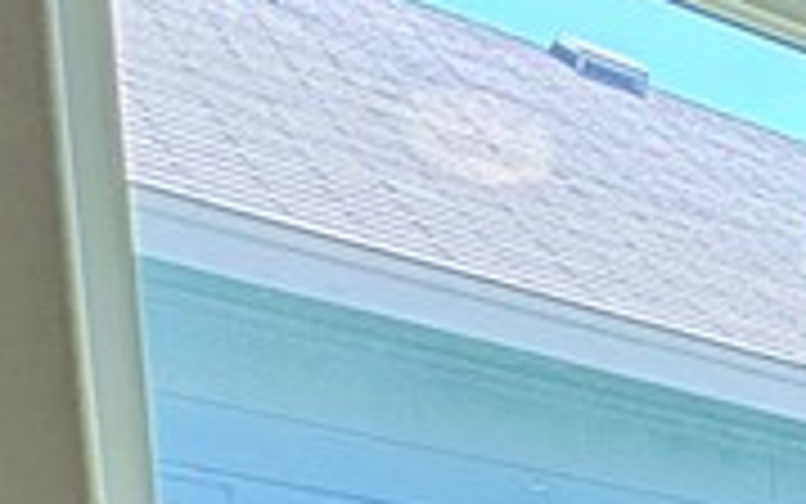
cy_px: 1174
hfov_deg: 13.2
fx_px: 1868
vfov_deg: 12.4
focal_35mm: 85
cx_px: 2161
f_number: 2.2
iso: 250
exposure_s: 1/120
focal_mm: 2.22
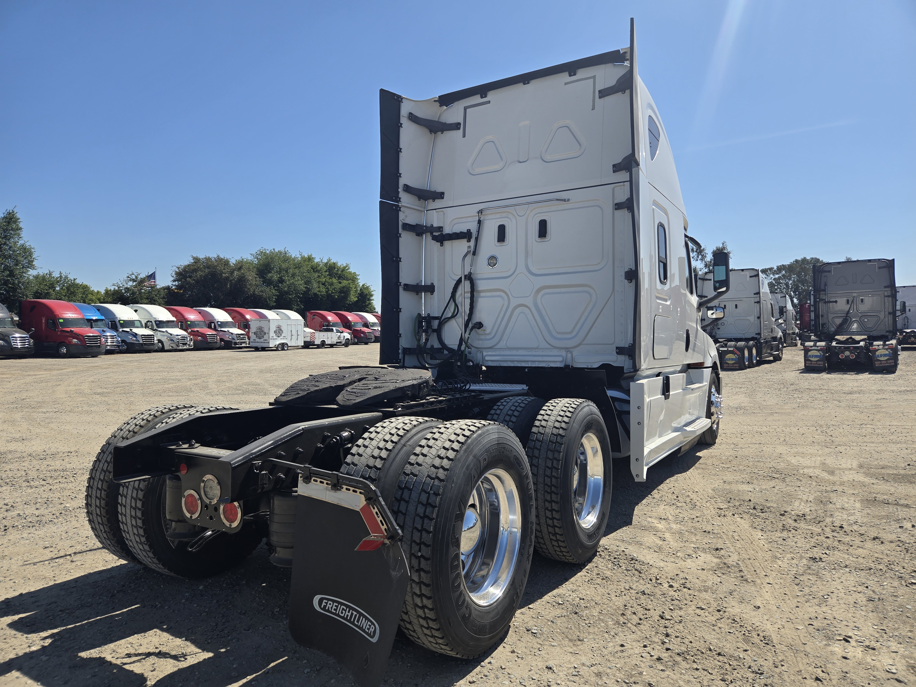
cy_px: 344
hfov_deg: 73.9
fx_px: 609
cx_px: 458
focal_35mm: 23
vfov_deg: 58.9
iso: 25
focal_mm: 5.4
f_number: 1.8
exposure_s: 1/2134
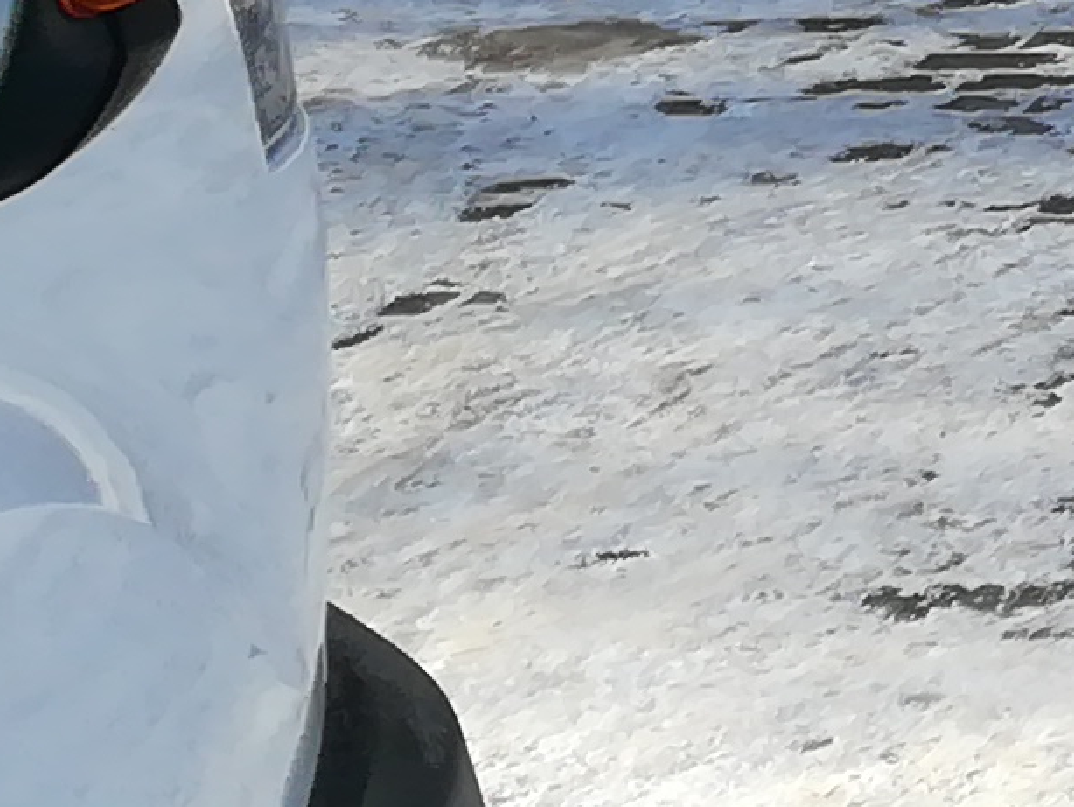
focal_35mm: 168
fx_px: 5214
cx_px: 2944
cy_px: -1374
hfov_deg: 9.7
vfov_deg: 7.9
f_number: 2.2
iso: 50
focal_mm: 3.83
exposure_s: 1/483
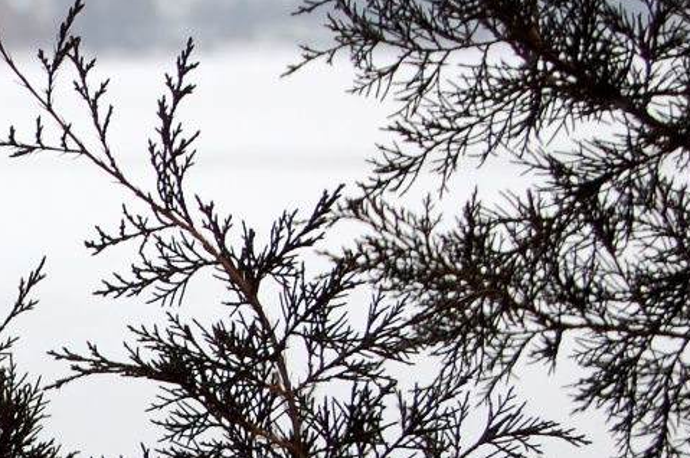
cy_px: 666
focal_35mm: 276
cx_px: -398
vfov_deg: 4.9
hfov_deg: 7.3
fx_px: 5276
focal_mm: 55
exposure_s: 1/250
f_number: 8
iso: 200
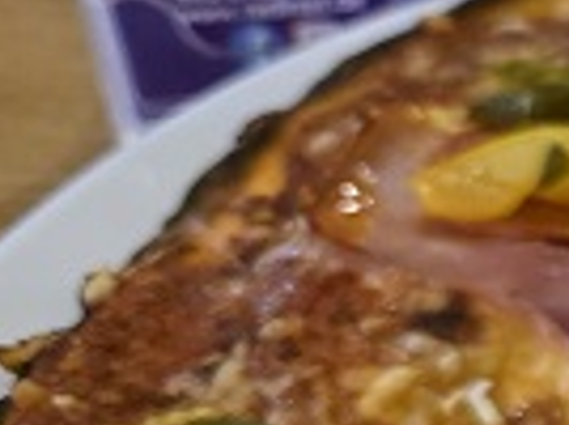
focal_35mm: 103
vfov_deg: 14.0
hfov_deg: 15.2
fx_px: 1690
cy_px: 463
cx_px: 1163
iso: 1600
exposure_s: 1/100
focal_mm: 6.3
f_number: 1.7
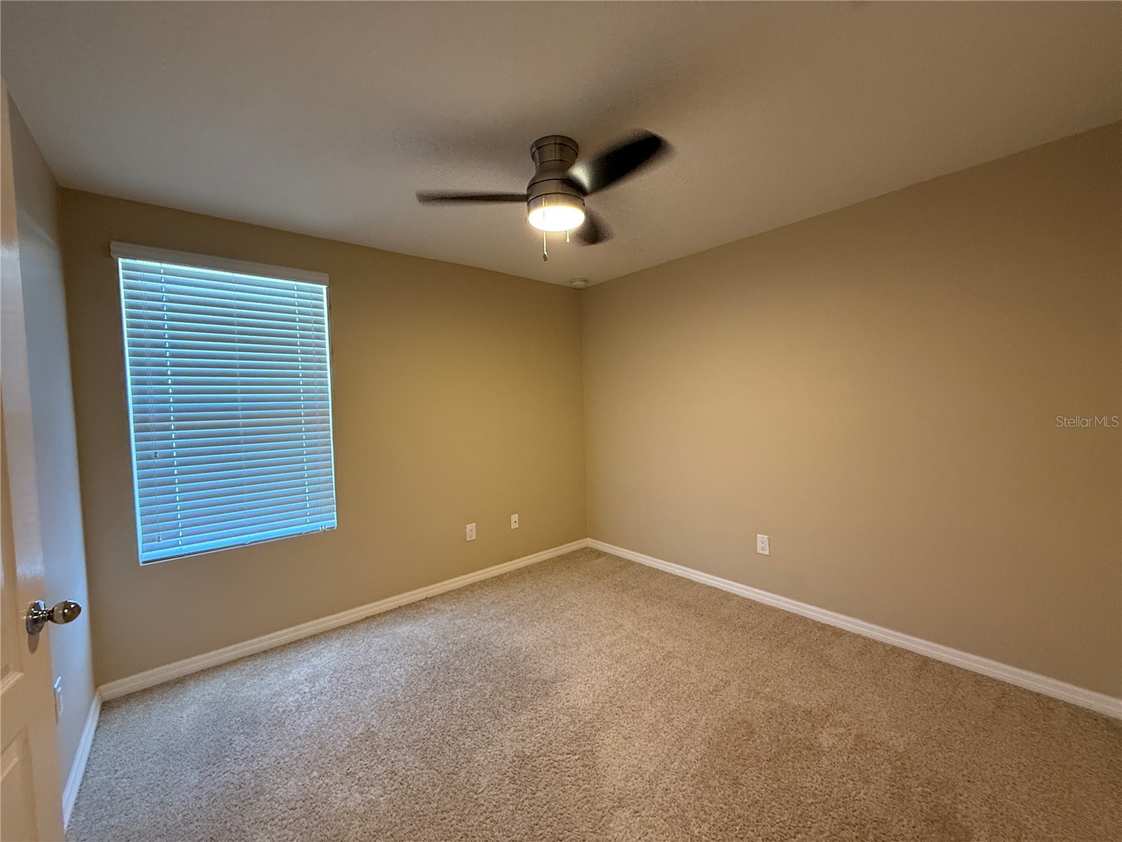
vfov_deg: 85.7
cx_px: 561
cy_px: 421
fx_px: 454
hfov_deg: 102.1
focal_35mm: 14
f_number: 2.2
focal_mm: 2.22
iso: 400
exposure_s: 1/60
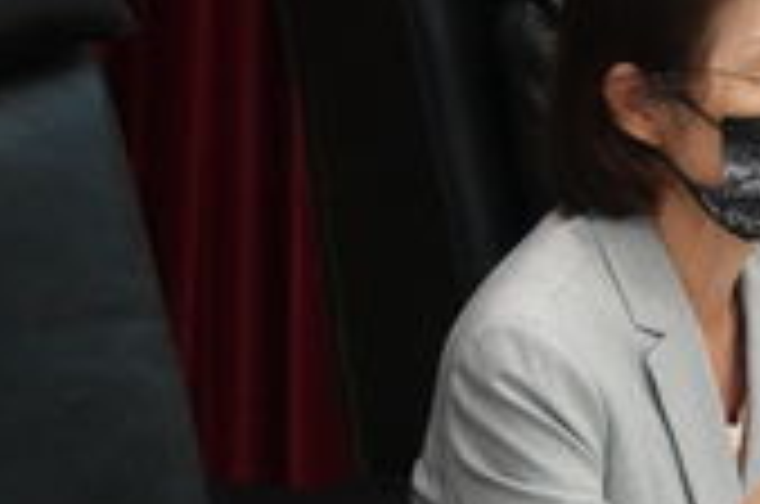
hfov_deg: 1.9
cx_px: 773
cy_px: 304
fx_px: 22356
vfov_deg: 1.3
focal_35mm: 1061
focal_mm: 163.85
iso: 3200
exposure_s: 1/250
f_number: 4
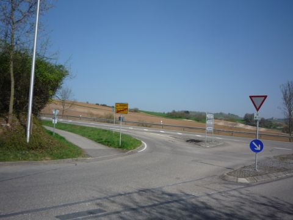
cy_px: 110
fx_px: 271
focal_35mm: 32
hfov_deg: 56.8
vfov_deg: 44.2
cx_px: 146
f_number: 5.6
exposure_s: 1/640
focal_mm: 5.2
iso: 100
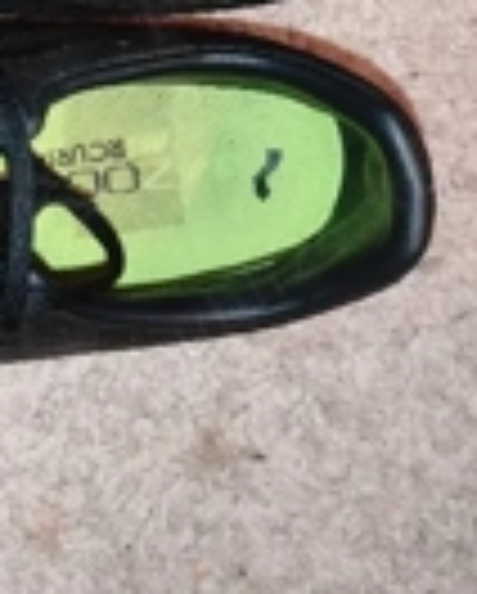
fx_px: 1303
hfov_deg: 19.9
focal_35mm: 74
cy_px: -36
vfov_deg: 24.2
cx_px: -45
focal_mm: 5.43
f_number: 1.89
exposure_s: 1/33
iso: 450
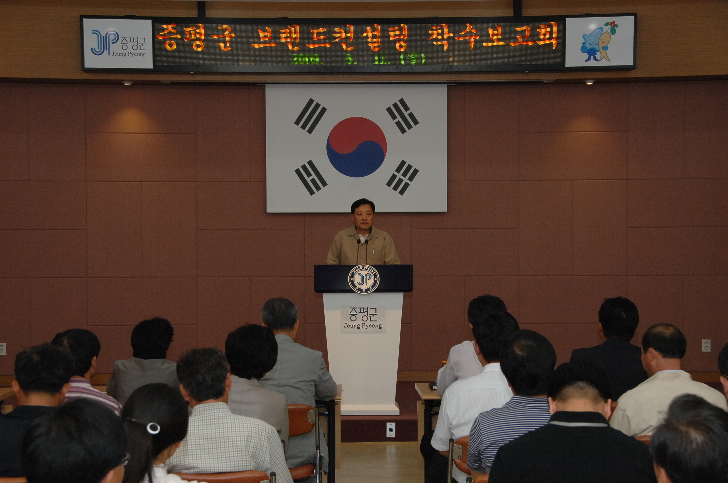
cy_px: 242
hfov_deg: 30.5
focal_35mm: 66
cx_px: 364
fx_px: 1333
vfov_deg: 20.6
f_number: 6.7
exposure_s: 1/60
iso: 800
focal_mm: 44
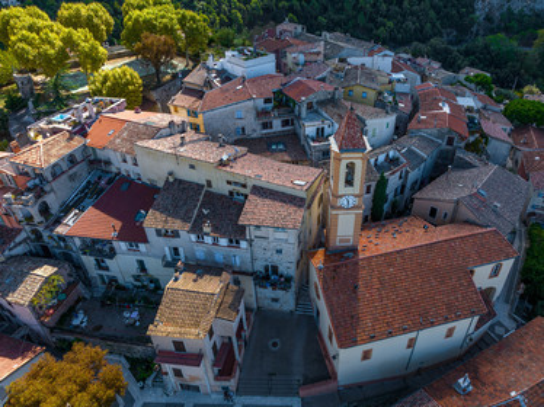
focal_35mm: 24
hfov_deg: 71.6
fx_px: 377
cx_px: 272
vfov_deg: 56.8
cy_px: 204
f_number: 7.1
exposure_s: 1/160
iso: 100
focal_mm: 12.3
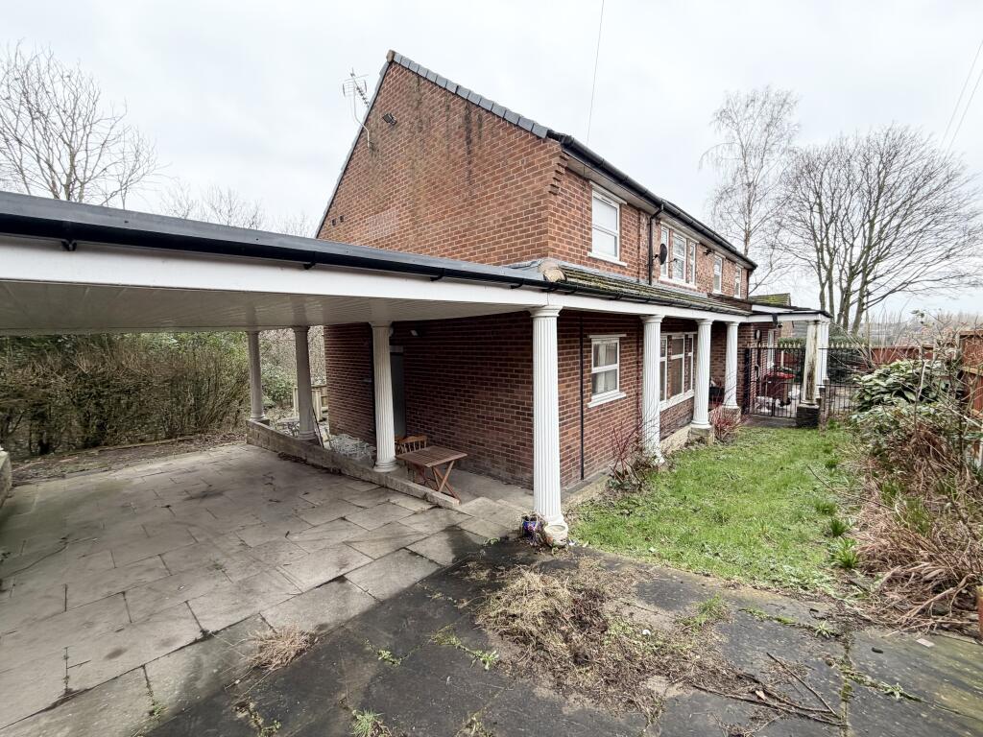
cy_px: 368
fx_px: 398
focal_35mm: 14
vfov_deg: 85.7
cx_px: 492
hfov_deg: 102.1
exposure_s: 1/174
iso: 40
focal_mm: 2.22
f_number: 2.2
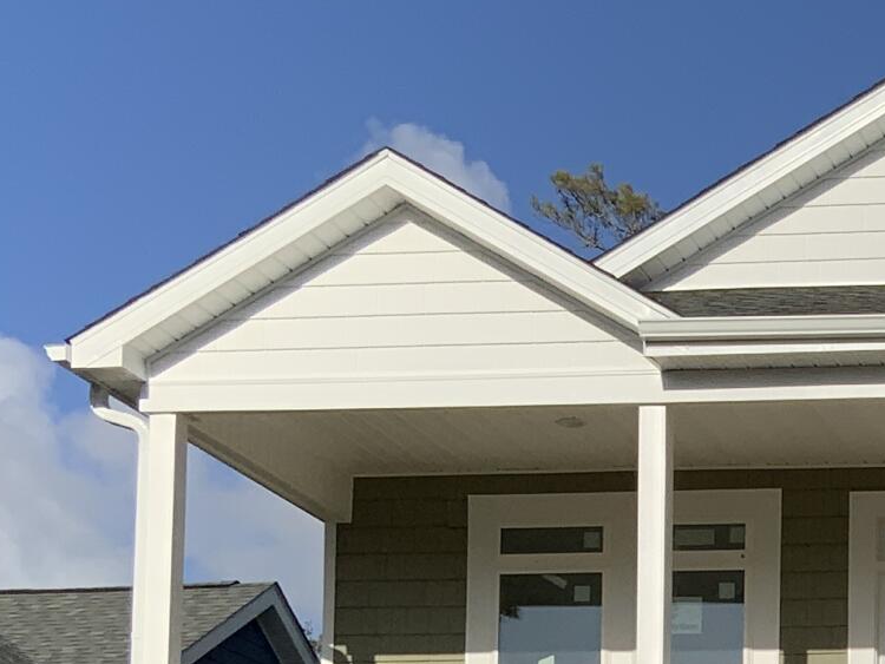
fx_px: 2967
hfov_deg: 15.8
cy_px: 978
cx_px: 1270
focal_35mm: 116
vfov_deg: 12.2
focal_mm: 3
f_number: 1.8
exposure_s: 1/3788
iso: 20
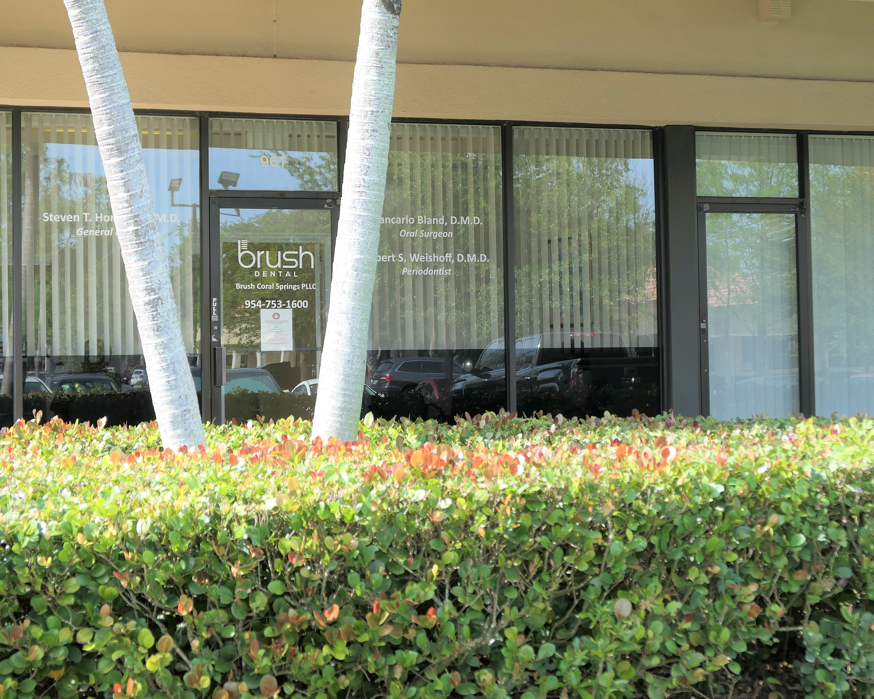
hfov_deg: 30.0
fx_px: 1630
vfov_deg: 24.2
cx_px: 378
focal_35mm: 63
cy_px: 318
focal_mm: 18.3
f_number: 2.8
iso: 125
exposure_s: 1/400
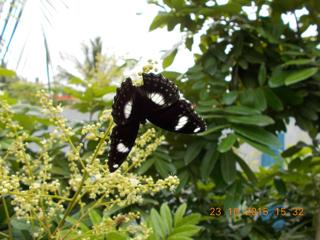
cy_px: 120
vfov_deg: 46.8
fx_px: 277
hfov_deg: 60.0
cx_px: 160
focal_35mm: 30
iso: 80
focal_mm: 5.3
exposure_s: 1/125
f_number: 3.4
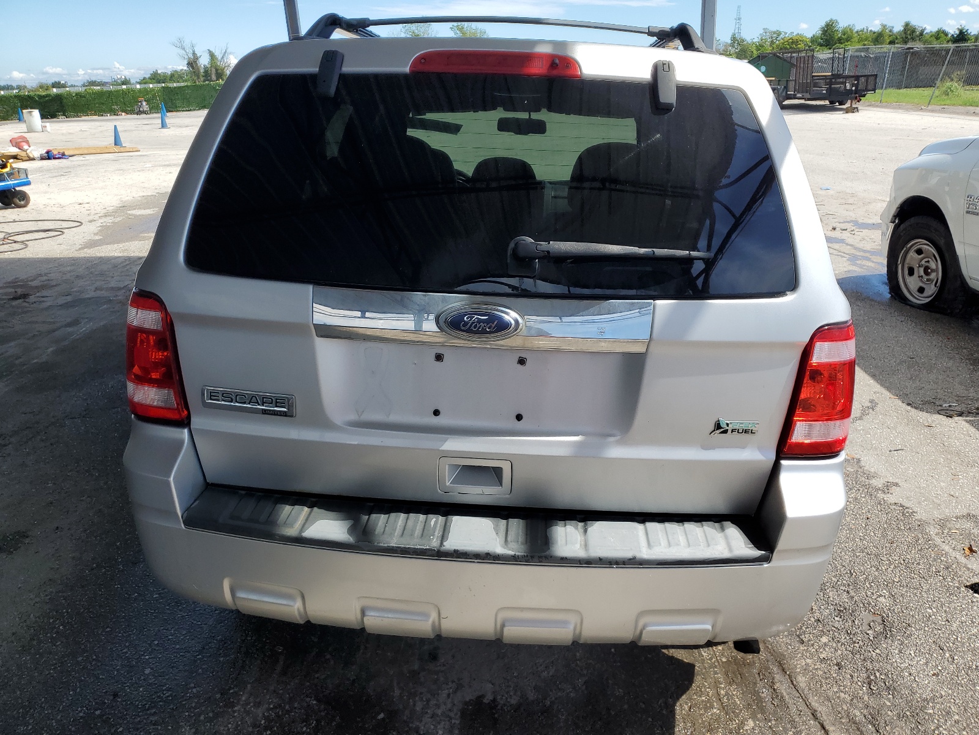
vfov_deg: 53.1
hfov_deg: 67.3
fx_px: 735
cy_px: 368
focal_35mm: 26
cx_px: 490
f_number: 1.5
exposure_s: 1/2000
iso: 50
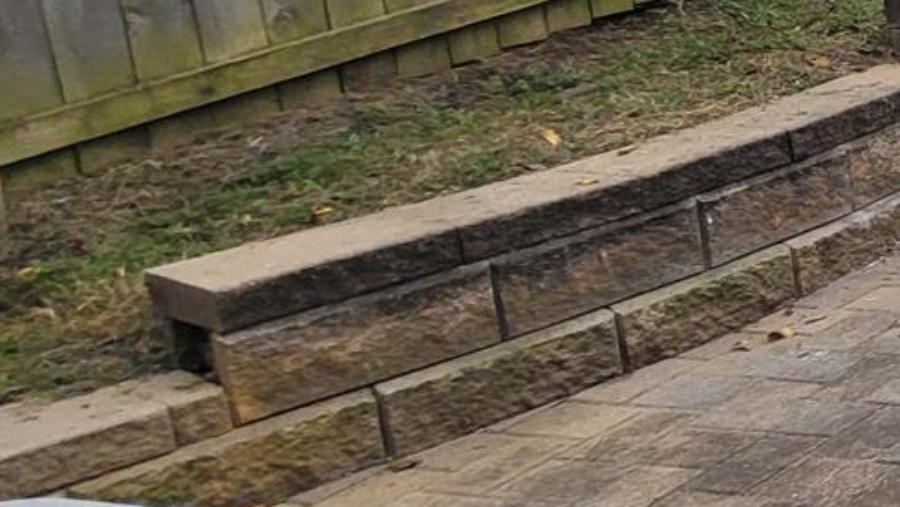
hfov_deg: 19.2
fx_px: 1408
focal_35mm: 59
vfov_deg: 19.4
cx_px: 1811
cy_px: -75
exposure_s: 1/270
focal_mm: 2.2
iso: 50
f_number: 2.2
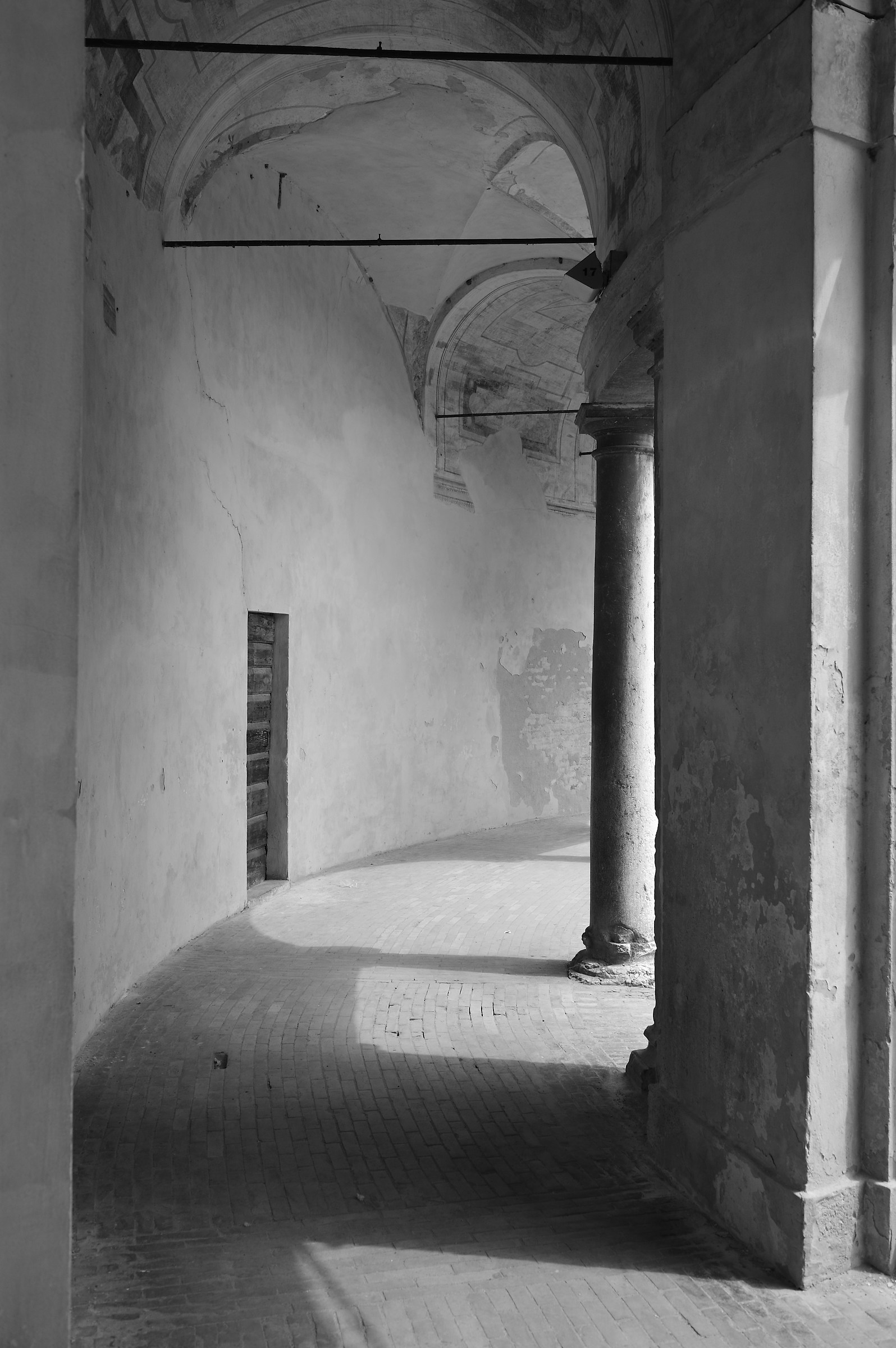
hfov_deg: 37.8
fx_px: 1309
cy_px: 674
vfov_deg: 54.5
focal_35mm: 35
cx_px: 448
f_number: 6.3
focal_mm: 35
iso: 200
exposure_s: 1/320
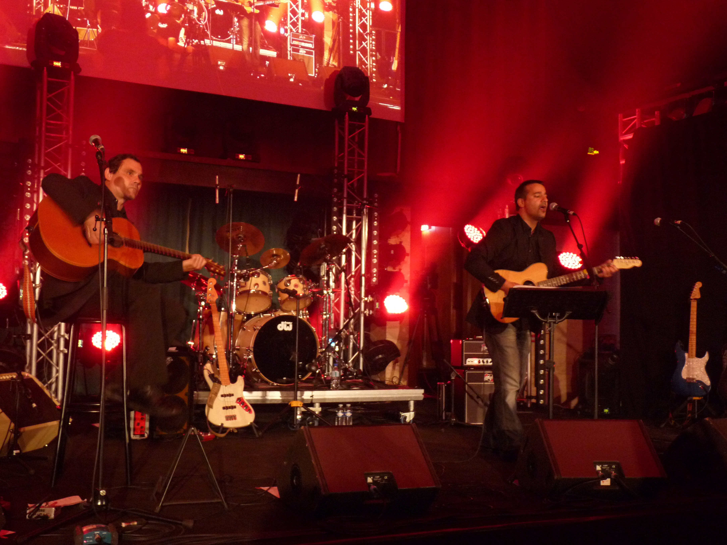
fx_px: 903
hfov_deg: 43.9
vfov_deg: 33.6
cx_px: 364
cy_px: 272
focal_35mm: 43
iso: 400
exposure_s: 1/8
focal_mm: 7.6
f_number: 3
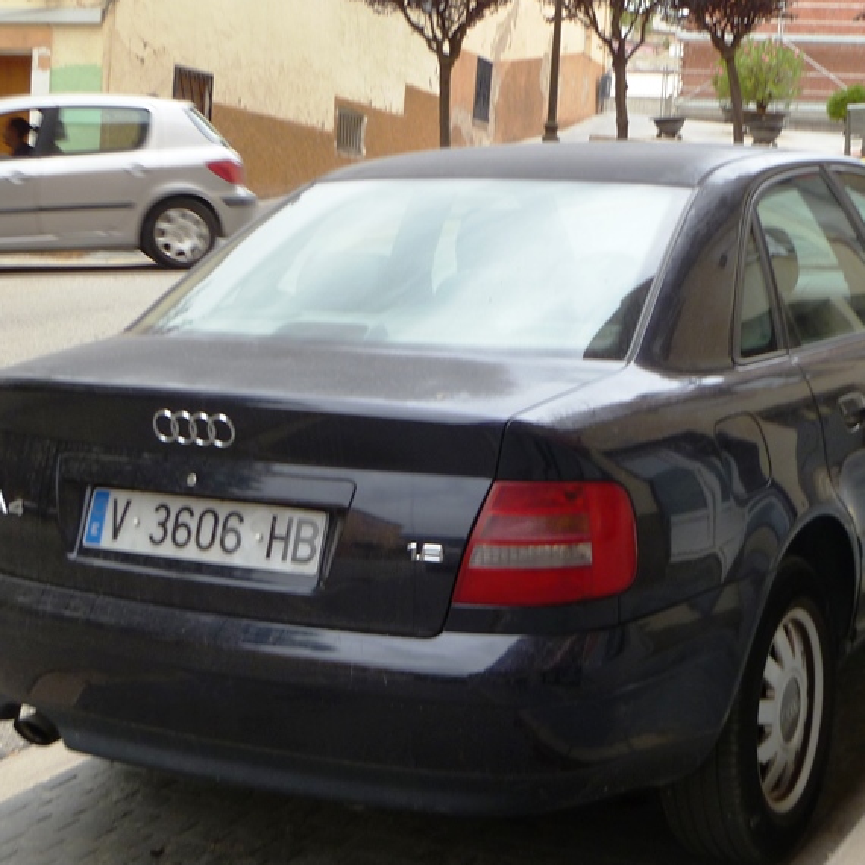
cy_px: 451
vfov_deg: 31.6
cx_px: 486
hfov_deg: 31.6
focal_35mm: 54
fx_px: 1527
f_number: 3.6
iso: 80
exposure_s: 1/80
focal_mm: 6.1
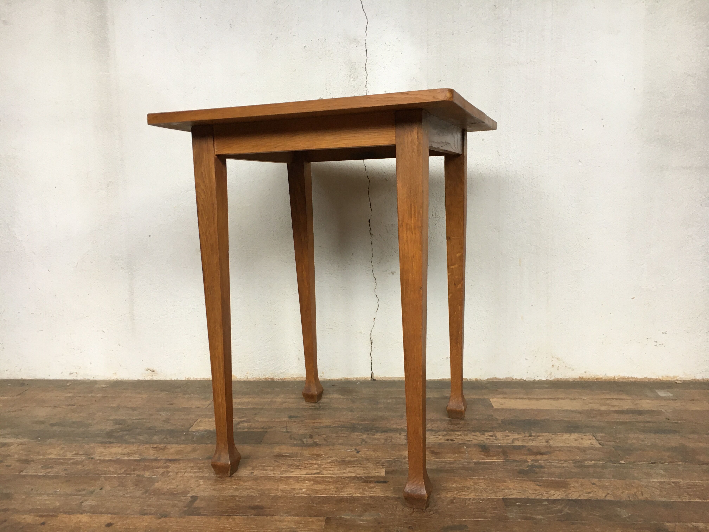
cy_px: 266
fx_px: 594
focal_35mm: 29
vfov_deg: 48.2
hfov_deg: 61.7
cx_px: 354
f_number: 2.2
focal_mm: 4.15
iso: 32
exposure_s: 1/33
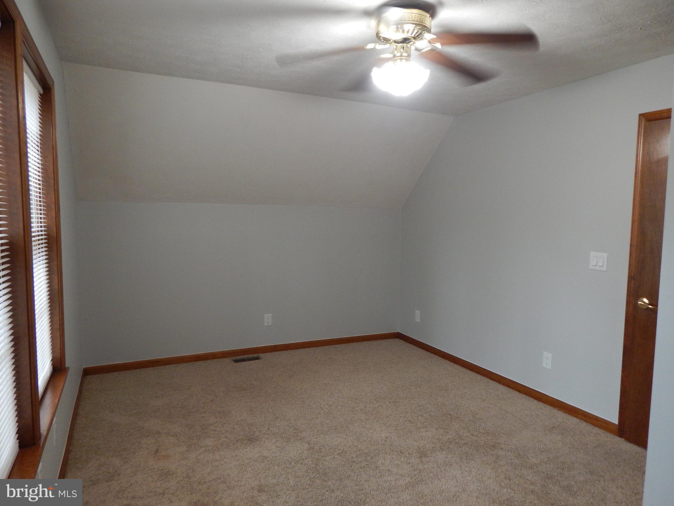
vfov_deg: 61.1
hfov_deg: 76.4
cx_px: 337
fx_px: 428
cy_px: 253
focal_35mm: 22
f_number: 3
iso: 250
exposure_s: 1/30
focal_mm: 4
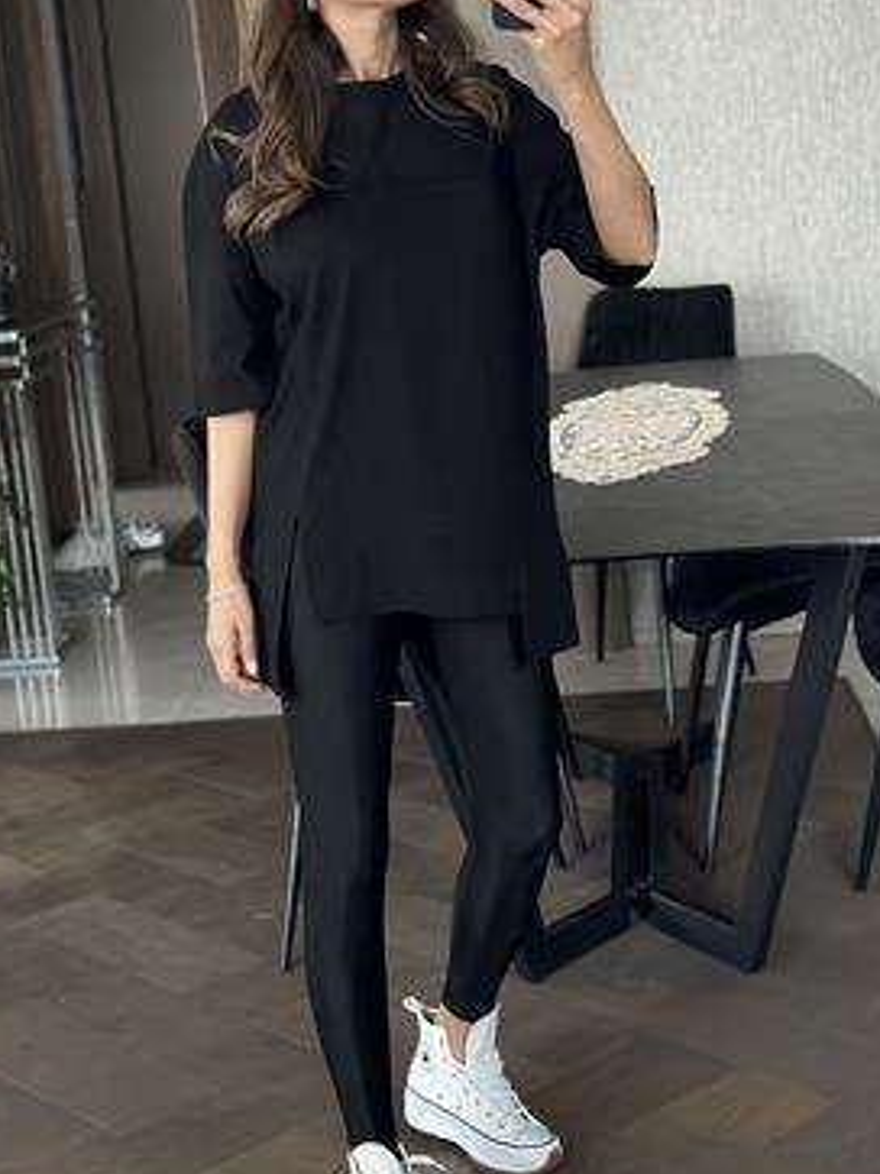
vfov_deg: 29.0
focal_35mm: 67
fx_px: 2272
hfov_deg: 21.9
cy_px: 579
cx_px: 421
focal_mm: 6.86
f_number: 1.78
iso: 640
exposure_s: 1/40
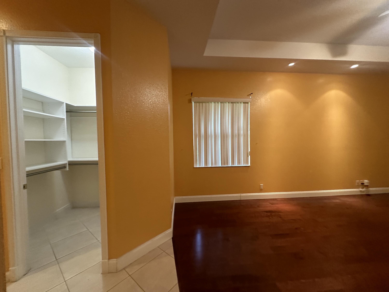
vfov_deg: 85.7
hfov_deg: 102.1
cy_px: 146
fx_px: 157
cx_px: 194
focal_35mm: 14
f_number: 2.2
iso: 500
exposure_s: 1/60
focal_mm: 2.22
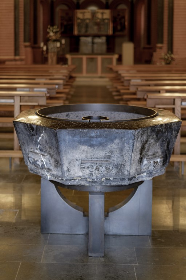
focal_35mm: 53
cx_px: 93
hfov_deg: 25.5
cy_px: 140
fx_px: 411
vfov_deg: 37.5
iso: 250
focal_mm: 35
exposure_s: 1/50
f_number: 1.4
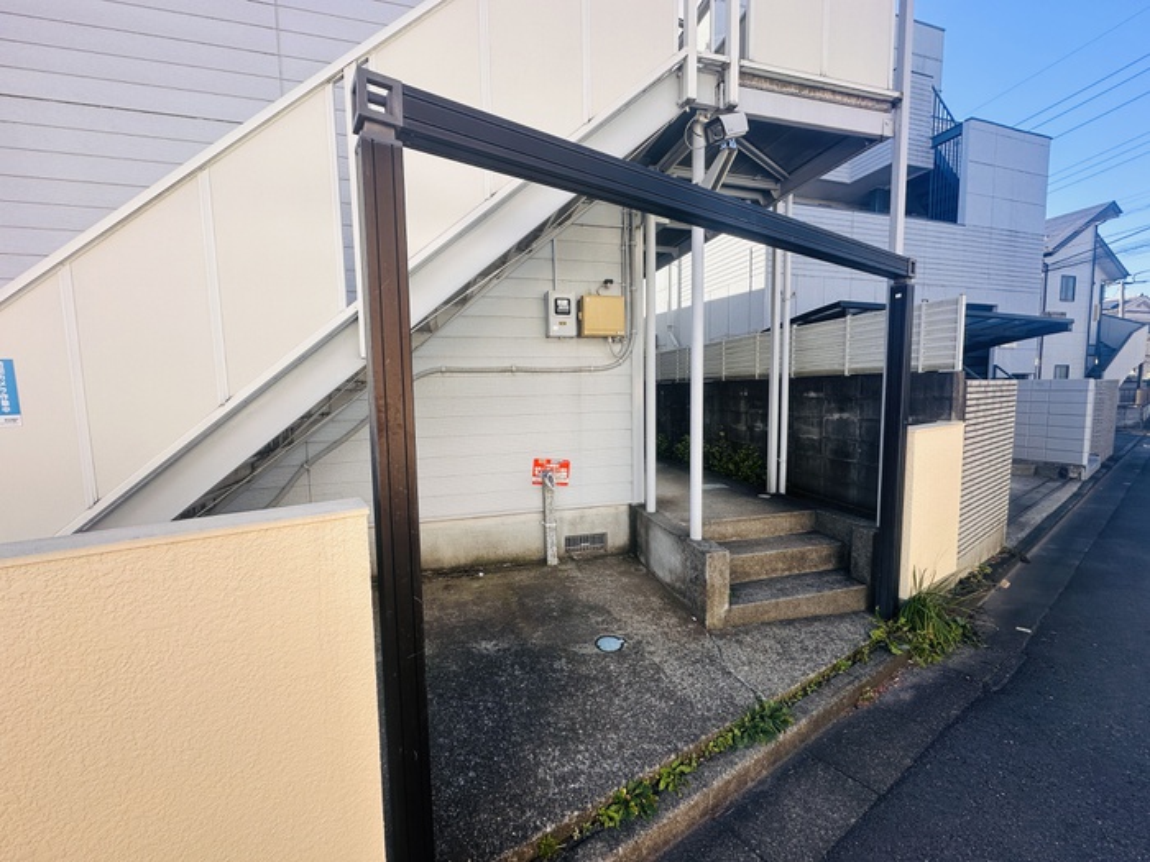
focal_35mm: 14
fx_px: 465
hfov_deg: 102.1
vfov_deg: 85.7
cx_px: 575
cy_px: 431
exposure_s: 1/409
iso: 40
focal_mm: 2.22
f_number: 2.2
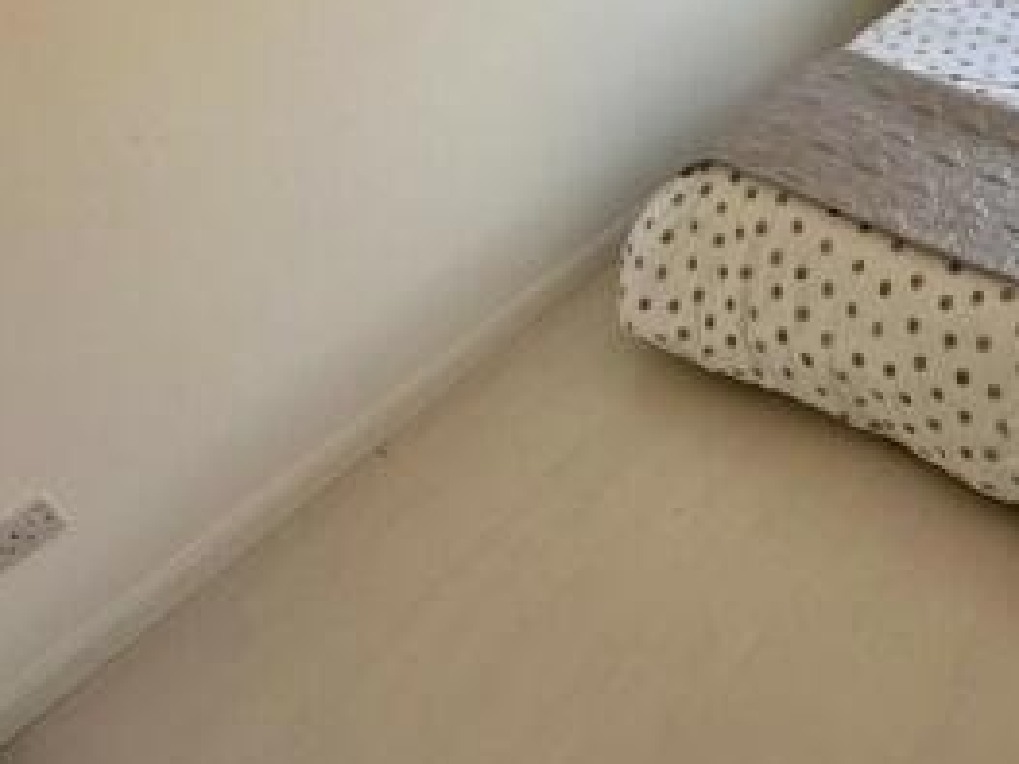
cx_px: 990
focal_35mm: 31
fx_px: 912
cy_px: -41
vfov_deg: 38.8
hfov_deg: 49.2
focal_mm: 2.22
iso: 64
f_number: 2.2
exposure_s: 1/100
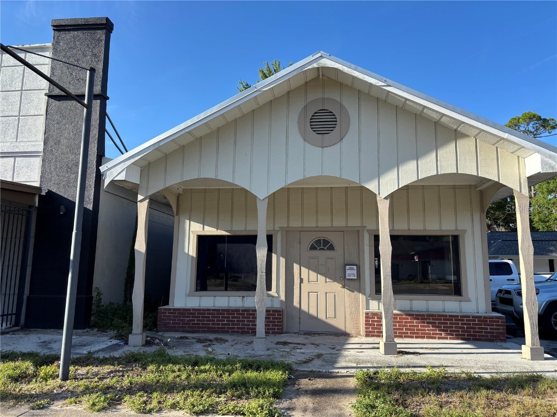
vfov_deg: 53.1
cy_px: 208
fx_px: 418
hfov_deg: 67.3
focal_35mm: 26
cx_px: 278
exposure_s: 1/1399
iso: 50
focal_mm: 5.96
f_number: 1.6
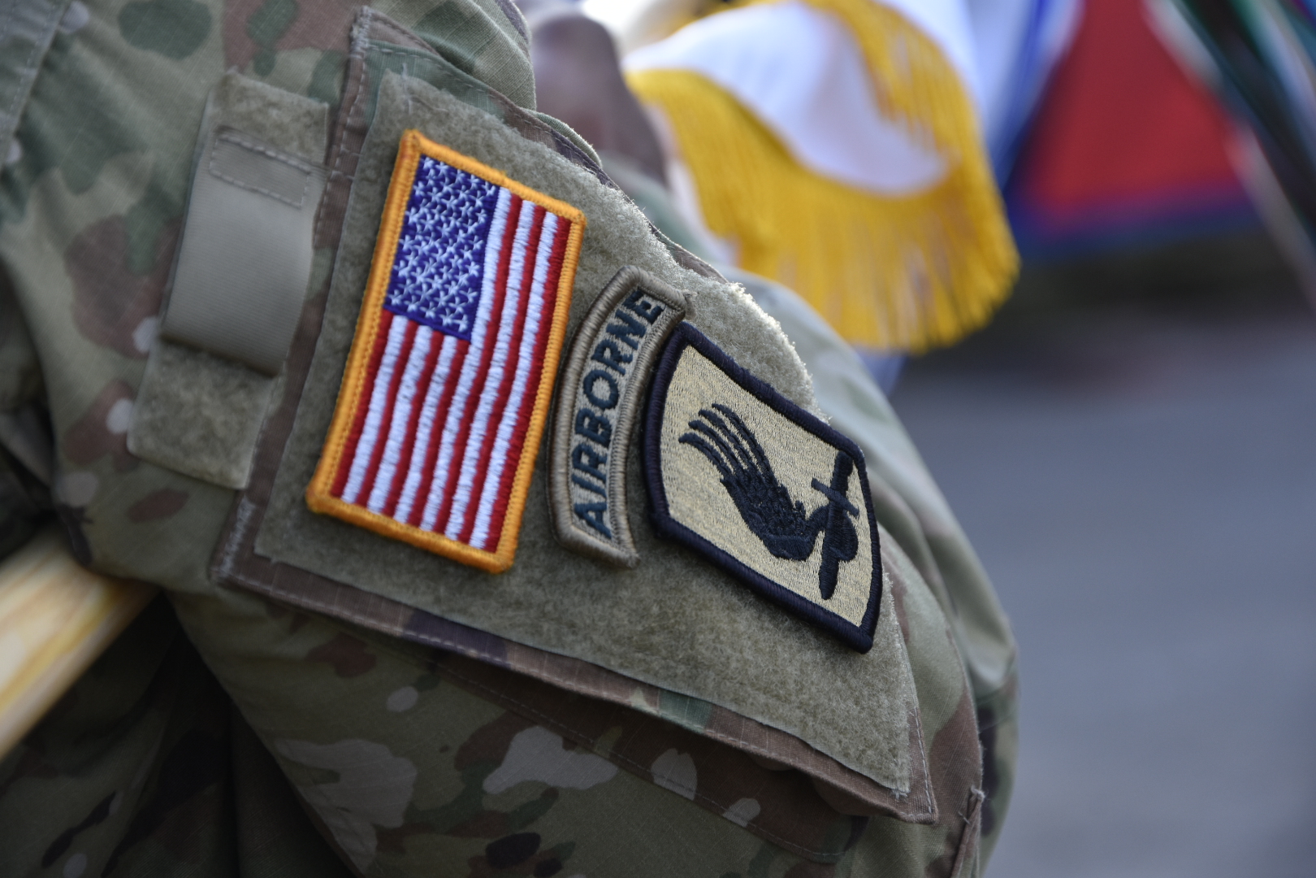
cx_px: 658
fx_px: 5044
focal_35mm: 138
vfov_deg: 9.9
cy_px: 439
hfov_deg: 14.9
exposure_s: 1/320
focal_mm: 92
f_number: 5.6
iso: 400
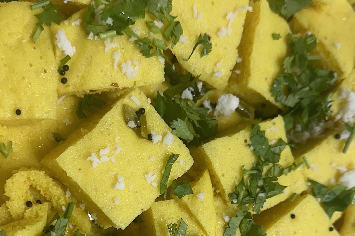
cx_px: 165
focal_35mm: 47
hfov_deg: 41.9
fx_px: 463
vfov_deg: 27.5
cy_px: 217
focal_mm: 6.86
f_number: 1.78
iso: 100
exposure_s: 1/120
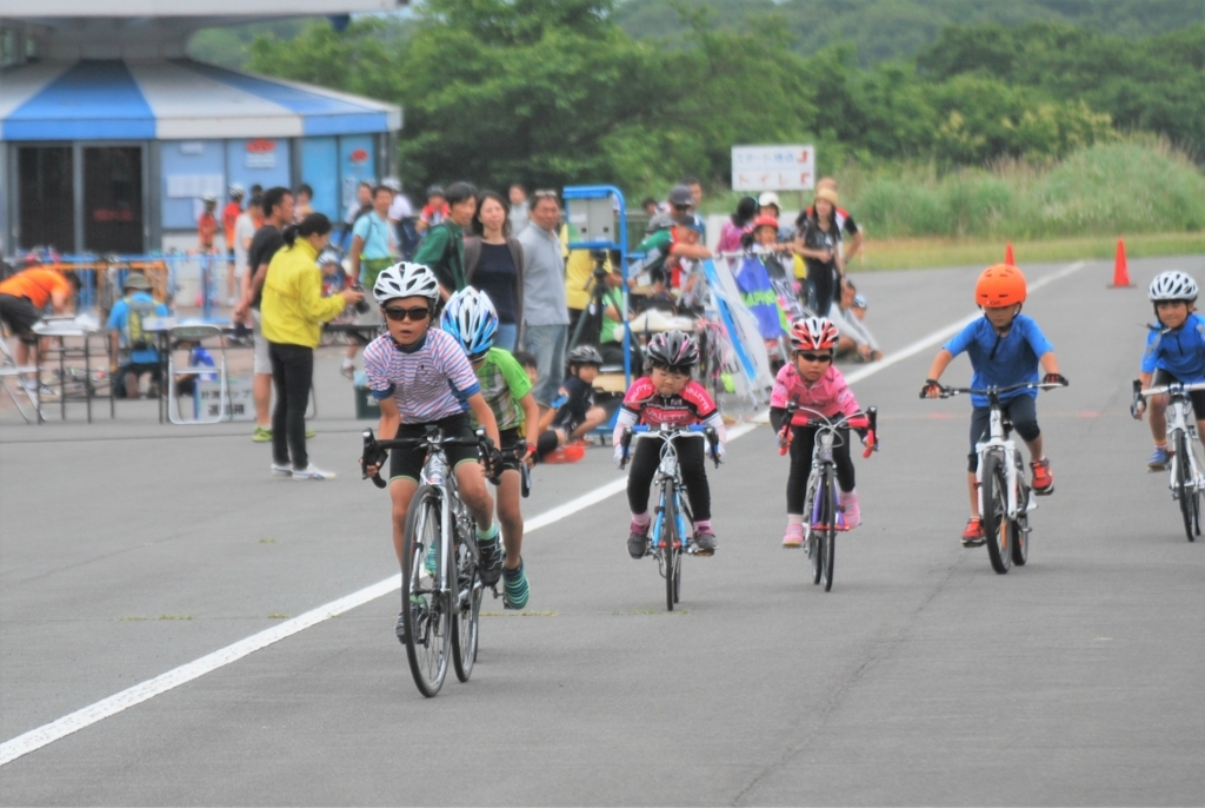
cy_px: 404
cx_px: 602
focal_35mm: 218
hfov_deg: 9.4
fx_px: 7291
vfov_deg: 6.3
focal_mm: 145
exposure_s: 1/500
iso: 200
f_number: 4.8
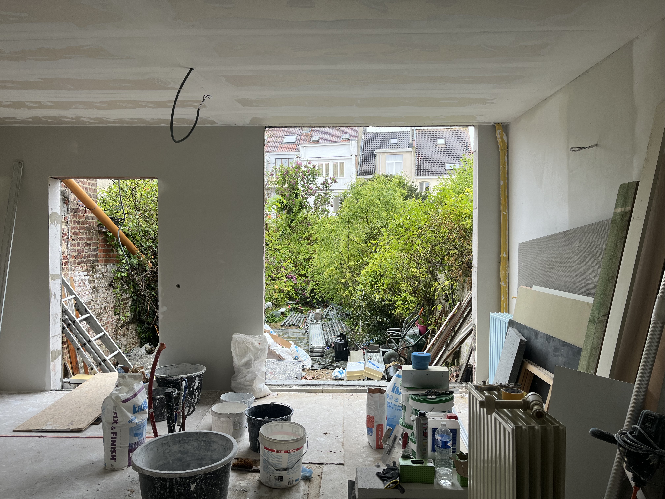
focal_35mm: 26
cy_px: 250
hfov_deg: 67.3
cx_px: 332
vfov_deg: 53.1
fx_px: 499
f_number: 1.6
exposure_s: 1/133
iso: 40
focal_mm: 5.1
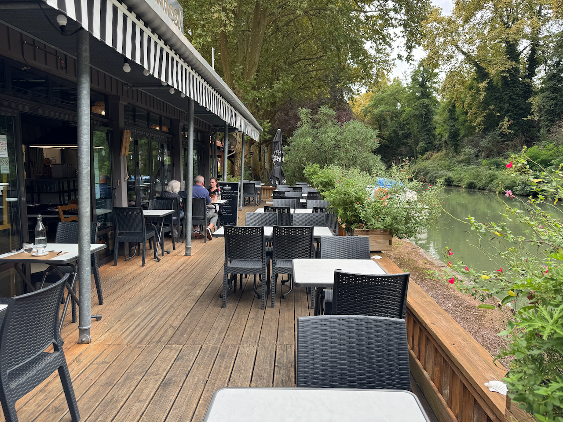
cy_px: 211
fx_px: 390
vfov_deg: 56.8
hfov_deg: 71.6
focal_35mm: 24
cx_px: 282
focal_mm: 6.76
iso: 80
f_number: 1.78
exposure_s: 1/572
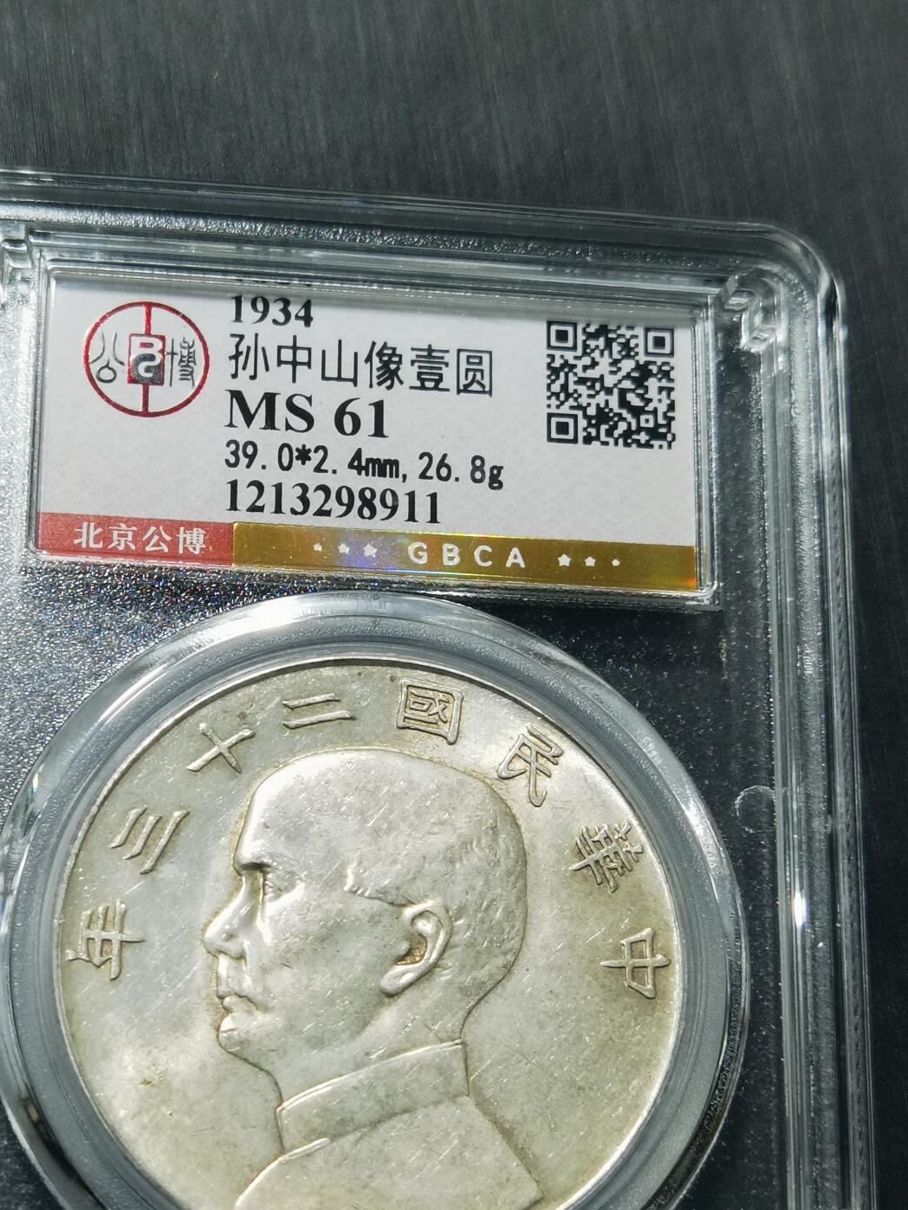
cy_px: 779
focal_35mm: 76
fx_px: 2658
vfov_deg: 25.6
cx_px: 329
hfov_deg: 19.3
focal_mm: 6.67
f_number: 1.9
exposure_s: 1/100
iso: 100
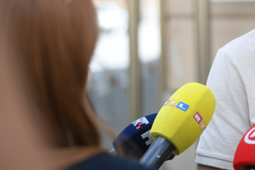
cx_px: 197
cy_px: 34
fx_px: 1048
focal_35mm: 148
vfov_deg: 9.2
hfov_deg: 13.8
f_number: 2.8
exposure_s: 1/1250
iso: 250
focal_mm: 78
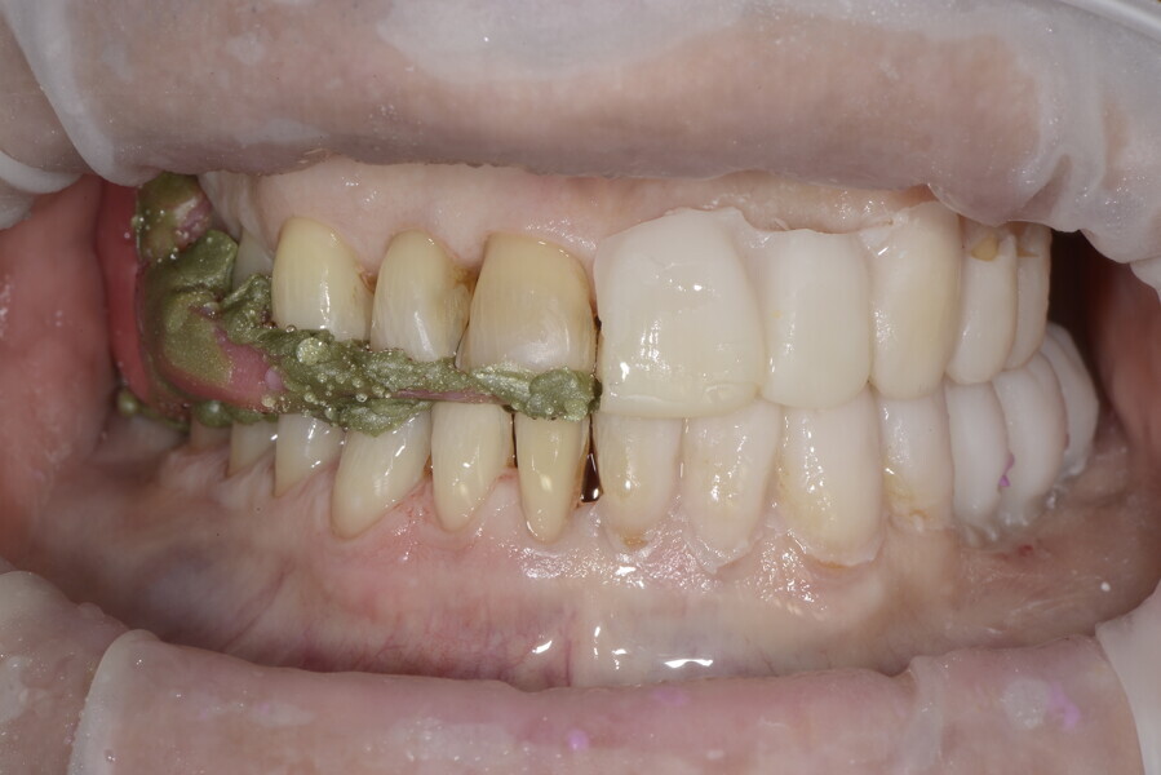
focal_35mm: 105
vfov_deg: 13.1
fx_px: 3387
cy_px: 388
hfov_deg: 19.5
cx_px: 580
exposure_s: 1/60
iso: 200
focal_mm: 105
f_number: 40
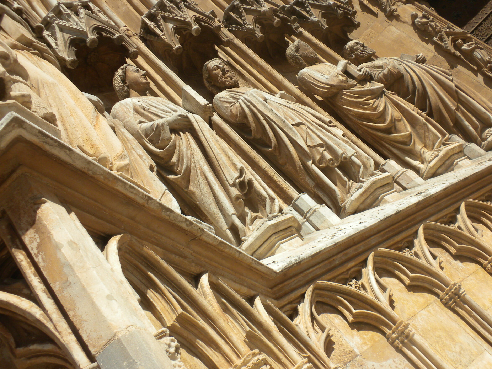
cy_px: 174
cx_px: 251
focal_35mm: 40
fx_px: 569
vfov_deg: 35.9
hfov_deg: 46.8
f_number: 10
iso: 64
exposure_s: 1/144
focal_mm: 6.6
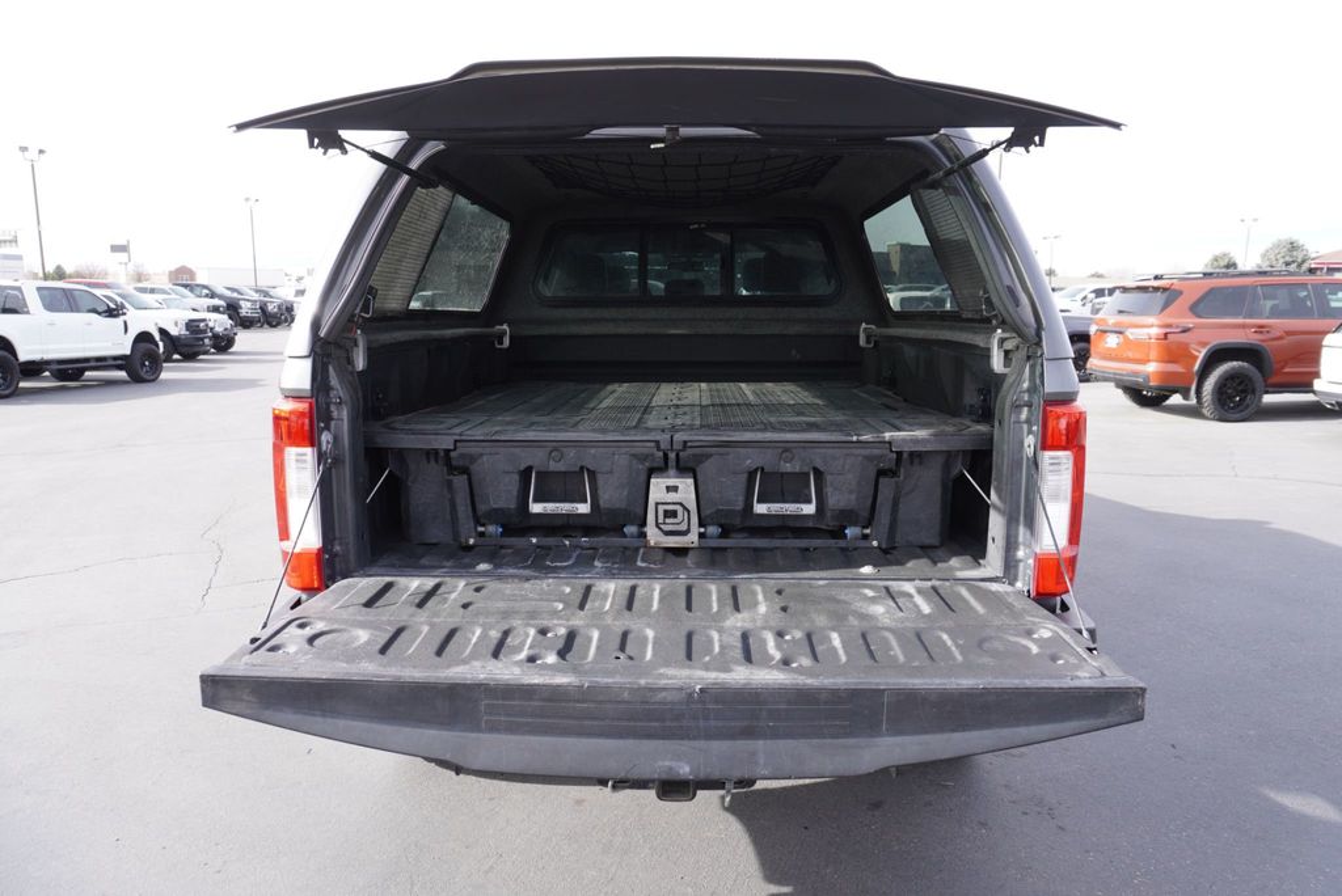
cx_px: 671
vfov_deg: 53.2
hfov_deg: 73.7
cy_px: 448
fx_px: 895
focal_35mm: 24
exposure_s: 1/125
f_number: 5.6
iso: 100
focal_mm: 16
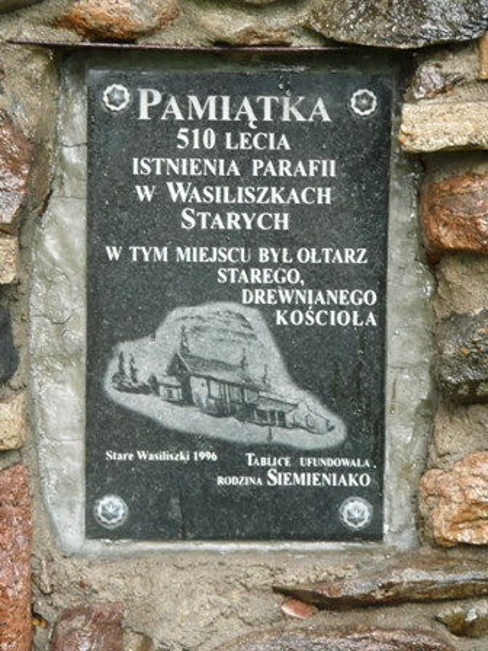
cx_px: 244
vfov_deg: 8.3
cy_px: 326
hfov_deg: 6.2
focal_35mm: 238
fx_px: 4474
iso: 200
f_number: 4.9
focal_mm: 39.1
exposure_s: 1/125
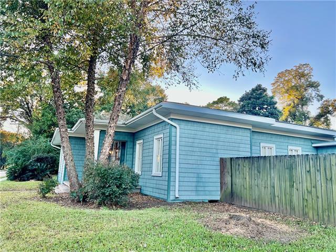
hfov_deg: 67.3
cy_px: 126
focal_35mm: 26
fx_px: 252
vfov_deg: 53.1
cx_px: 168
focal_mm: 5.7
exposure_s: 1/260
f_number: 1.5
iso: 50
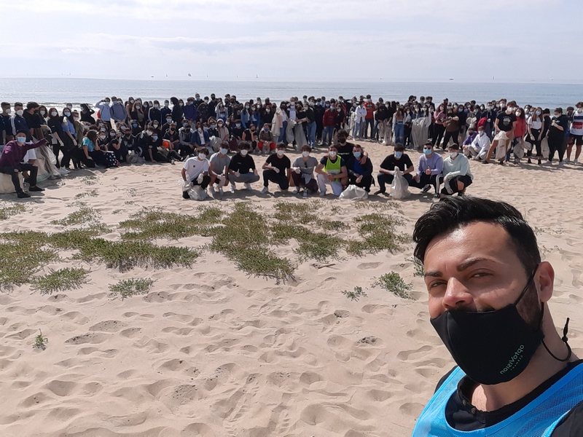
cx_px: 292
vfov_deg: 54.9
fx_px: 421
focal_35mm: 25
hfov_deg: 69.4
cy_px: 218
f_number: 2
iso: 64
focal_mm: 3.4
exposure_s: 1/4202
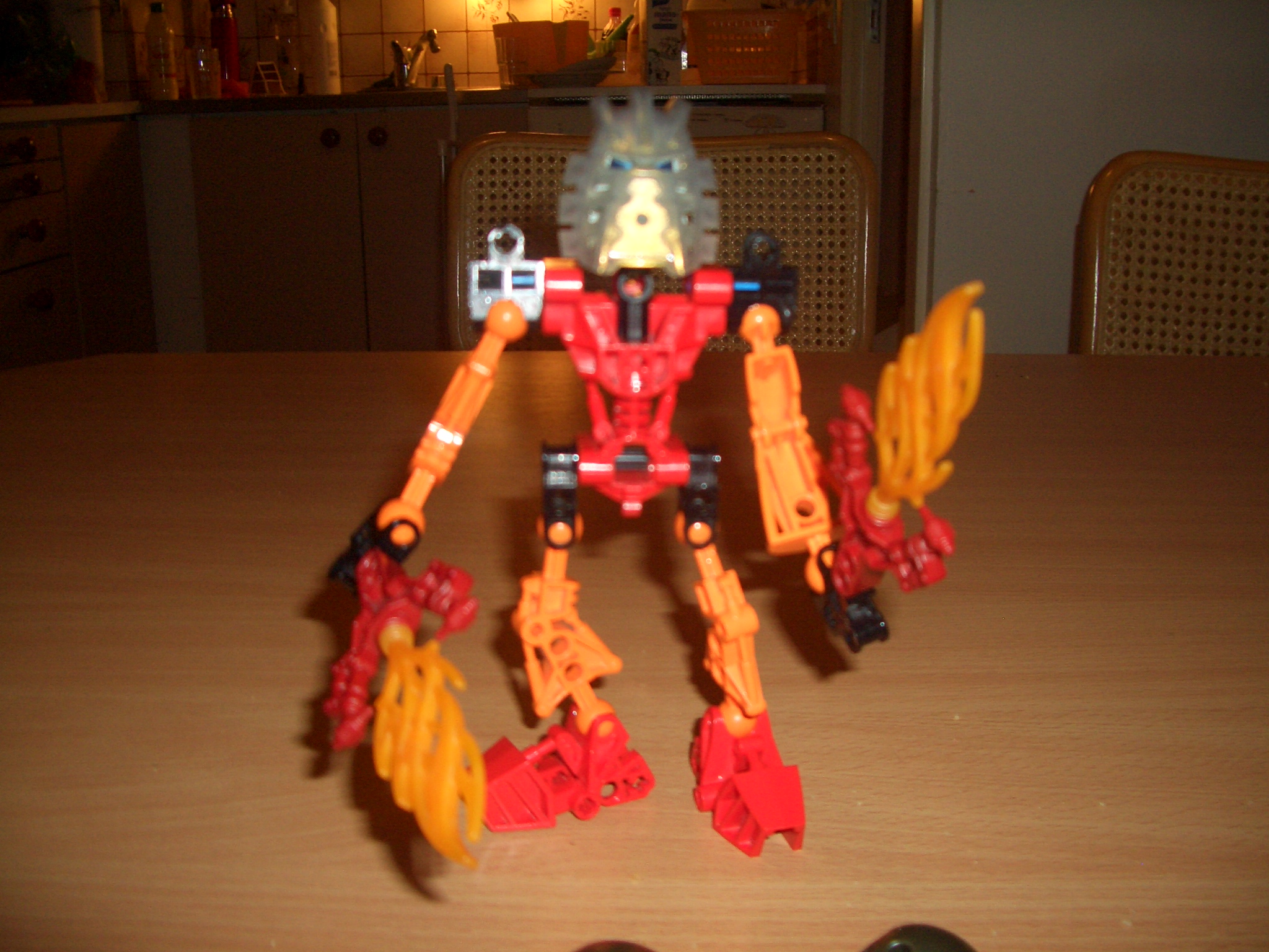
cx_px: 634
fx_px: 1283
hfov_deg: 52.6
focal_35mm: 35
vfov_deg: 40.7
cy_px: 476
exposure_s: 1/60
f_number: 2.6
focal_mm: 5.8
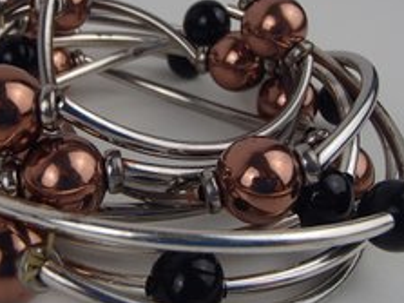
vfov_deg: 25.6
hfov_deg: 33.6
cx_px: 149
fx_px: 665
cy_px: 137
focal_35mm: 57
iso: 200
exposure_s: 1/160
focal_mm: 6.64
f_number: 4.7
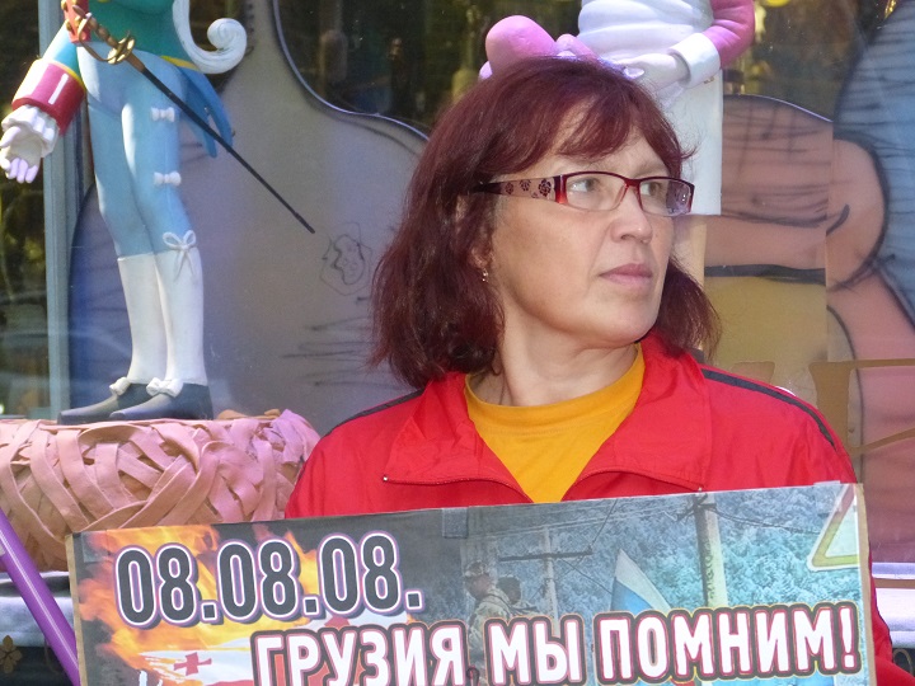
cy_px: 343
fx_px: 3674
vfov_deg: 10.7
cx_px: 458
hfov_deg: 14.2
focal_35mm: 139
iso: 800
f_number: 3.6
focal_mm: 25
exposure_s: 1/60
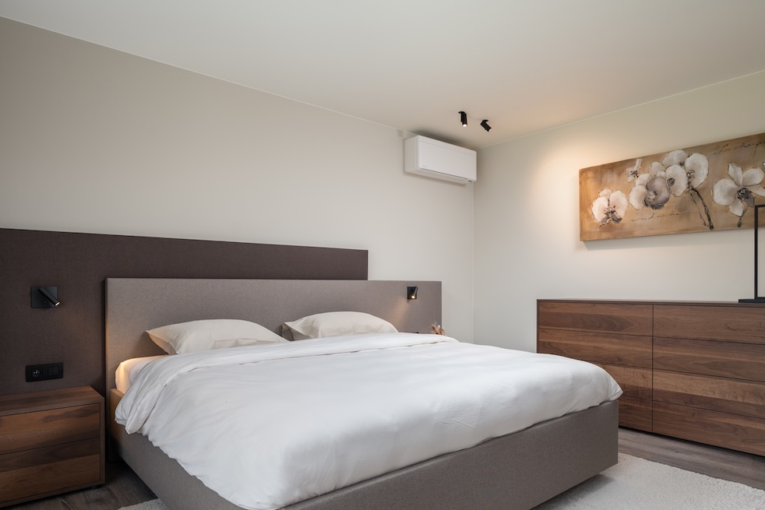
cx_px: 404
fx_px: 481
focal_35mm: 23
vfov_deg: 55.7
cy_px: 292
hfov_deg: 77.0
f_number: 6.3
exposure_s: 1/50
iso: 400
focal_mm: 18.5
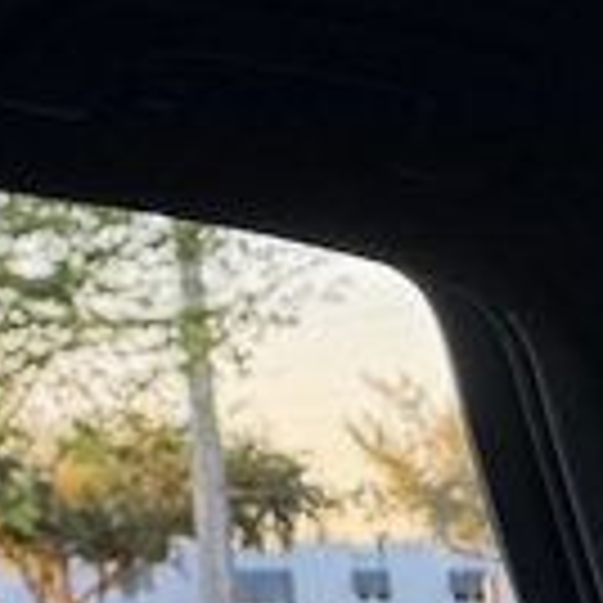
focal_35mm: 162
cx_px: -1652
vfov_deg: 10.6
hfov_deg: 7.9
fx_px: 3193
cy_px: -126
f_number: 1.78
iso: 64
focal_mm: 6.76
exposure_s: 1/268
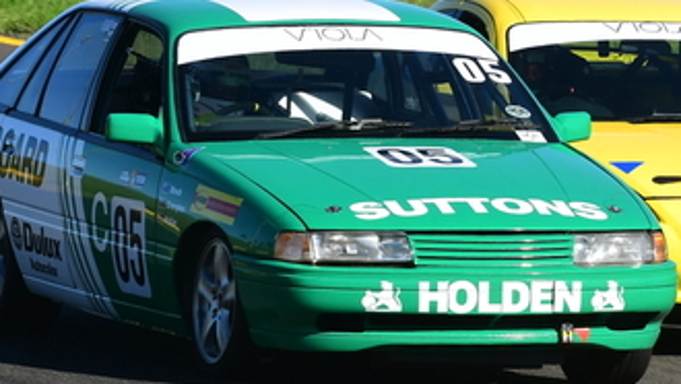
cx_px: 318
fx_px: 18572
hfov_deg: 2.1
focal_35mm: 1028
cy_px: 15
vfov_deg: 1.2
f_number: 11
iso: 500
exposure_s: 1/640
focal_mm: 270
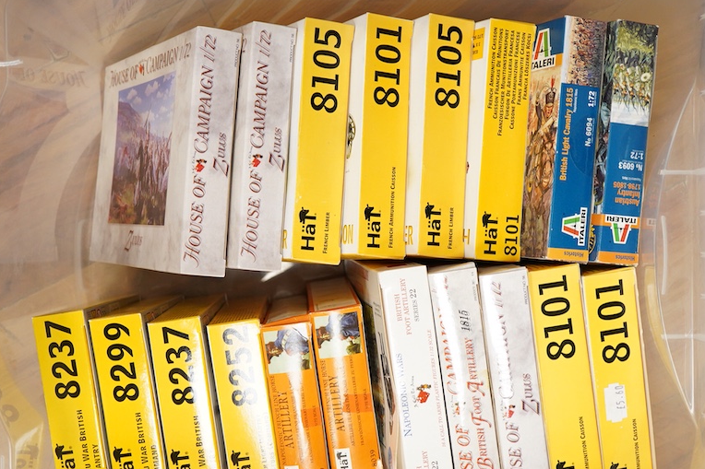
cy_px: 266
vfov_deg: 25.5
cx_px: 342
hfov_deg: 37.5
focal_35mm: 53
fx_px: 1038
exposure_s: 1/125
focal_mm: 30
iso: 1250
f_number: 3.5
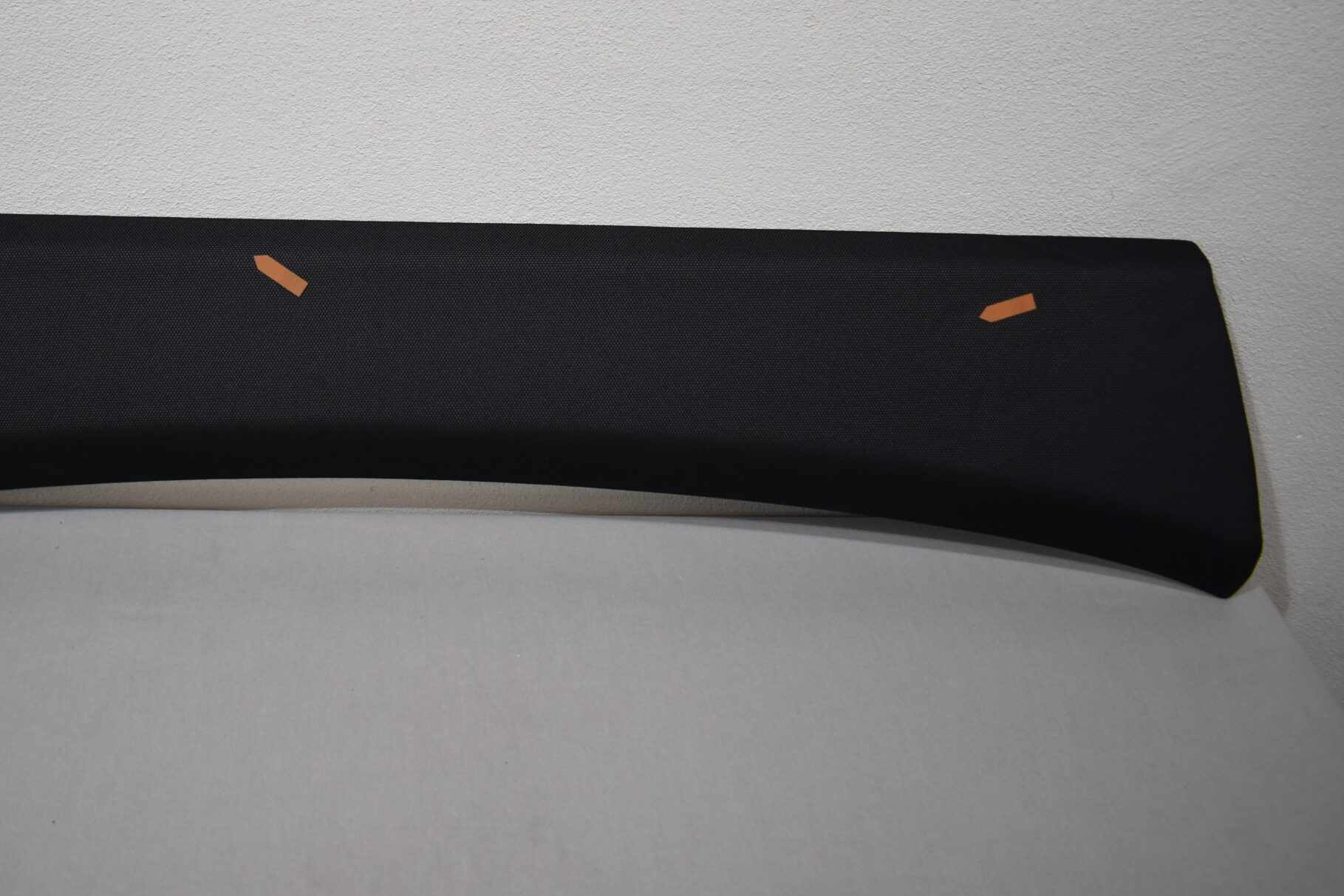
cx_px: 408
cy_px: 278
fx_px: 1419
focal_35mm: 38
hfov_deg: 49.5
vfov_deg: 34.6
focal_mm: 18
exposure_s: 1/250
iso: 500
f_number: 3.5
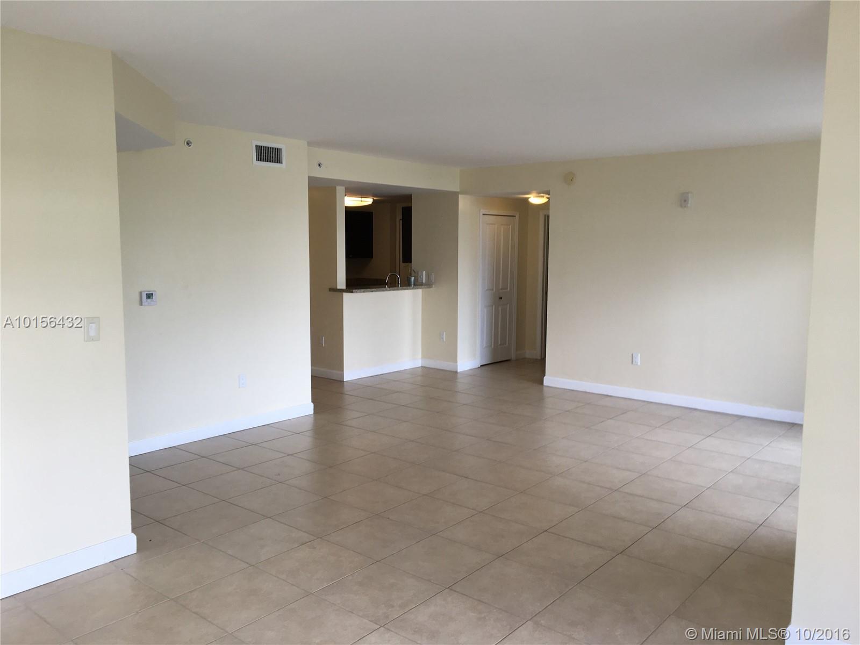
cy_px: 322
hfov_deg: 61.7
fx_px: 720
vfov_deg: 48.2
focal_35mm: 29
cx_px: 430
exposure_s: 1/60
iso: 32
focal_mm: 4.15
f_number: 2.2
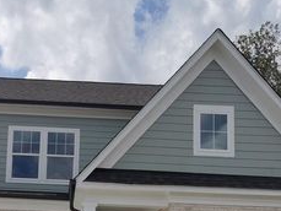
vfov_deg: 23.6
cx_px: 79
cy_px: 221
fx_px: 479
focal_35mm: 59
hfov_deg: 32.2
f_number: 1.6
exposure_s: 1/7407
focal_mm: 5.56
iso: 50
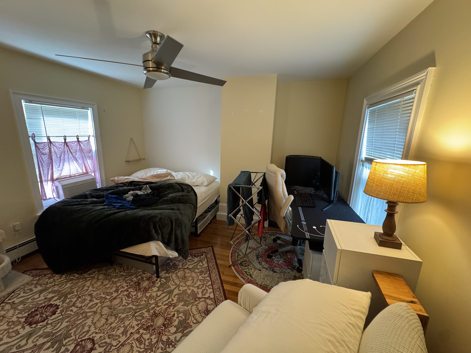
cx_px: 236
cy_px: 176
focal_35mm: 14
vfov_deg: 85.7
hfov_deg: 102.1
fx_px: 190
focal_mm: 2.22
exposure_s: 1/60
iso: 500
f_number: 2.2
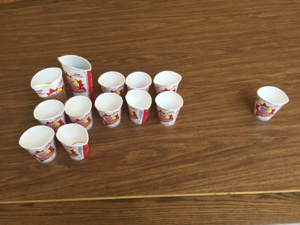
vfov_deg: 48.2
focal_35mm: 29
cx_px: 150
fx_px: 251
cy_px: 112
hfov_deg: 61.7
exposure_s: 1/30
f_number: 2.2
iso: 40
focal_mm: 4.15
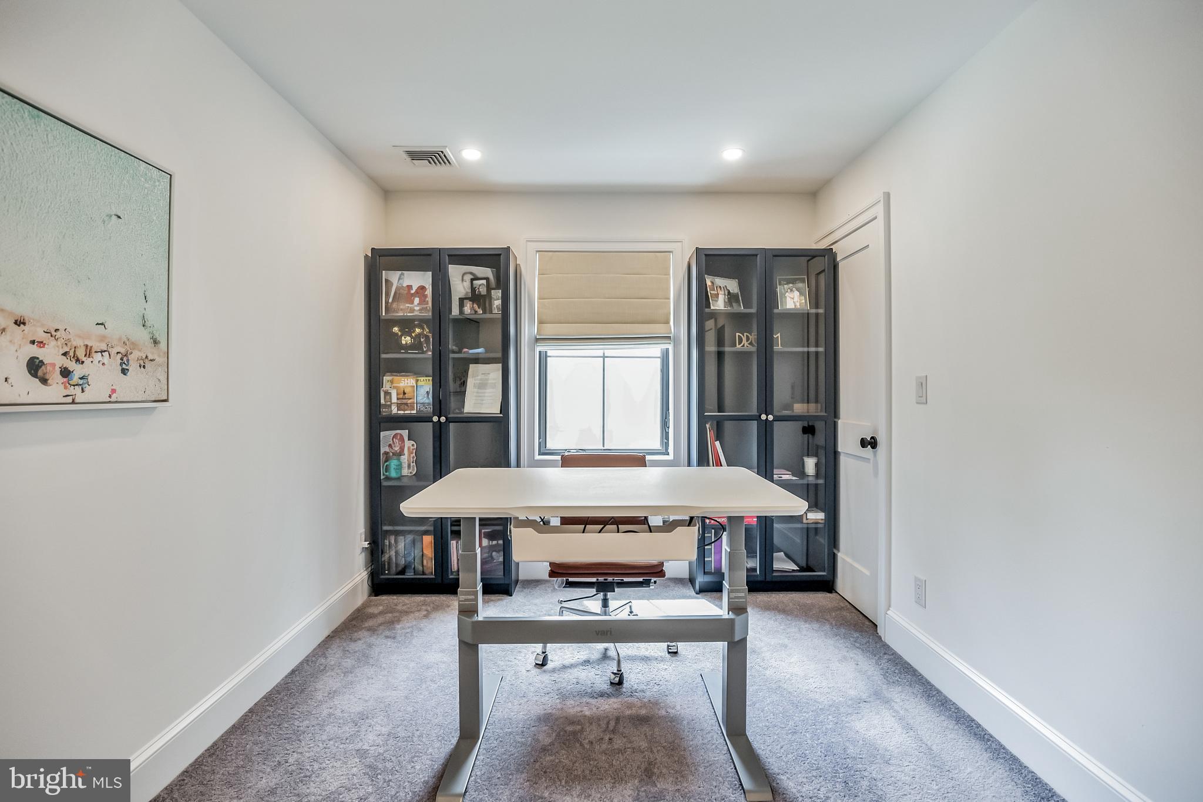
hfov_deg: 96.7
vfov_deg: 73.7
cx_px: 602
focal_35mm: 16
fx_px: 535
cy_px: 401
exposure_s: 1/60
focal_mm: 16
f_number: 4
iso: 800
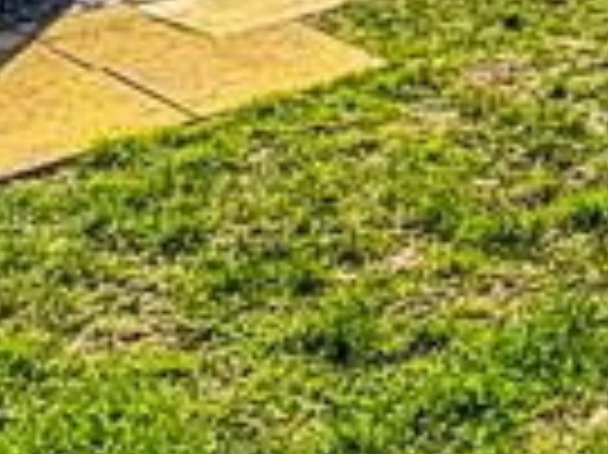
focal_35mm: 106
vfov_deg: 12.0
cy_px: -521
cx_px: 1004
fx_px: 1860
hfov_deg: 16.3
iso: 64
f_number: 2.2
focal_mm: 2.22
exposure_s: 1/1800
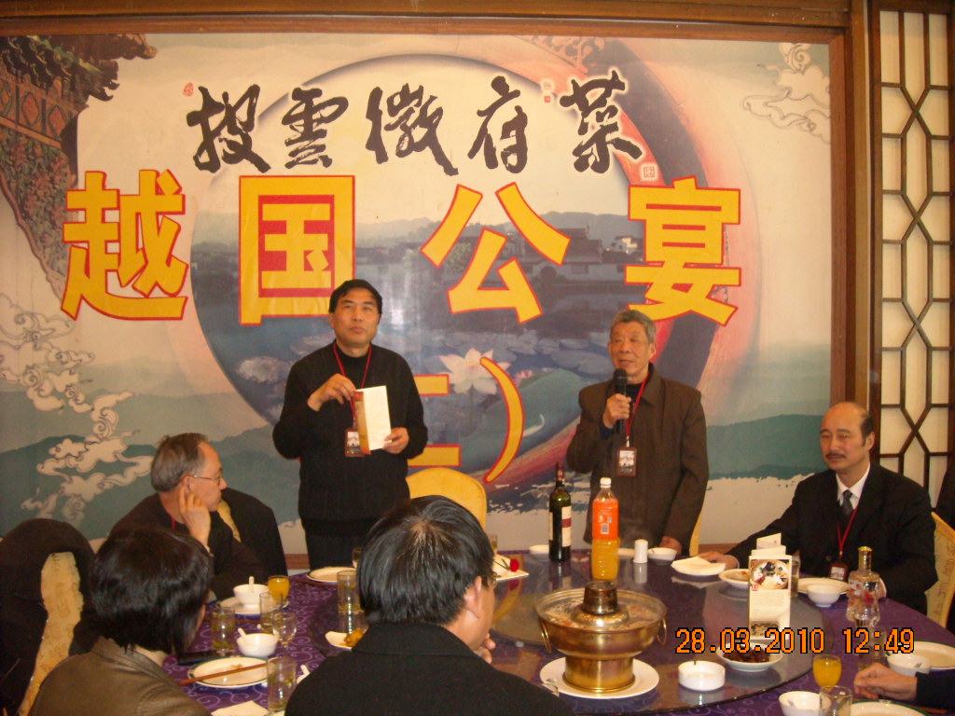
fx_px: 966
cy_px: 358
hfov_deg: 52.6
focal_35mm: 35
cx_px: 478
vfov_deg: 40.7
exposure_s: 1/30
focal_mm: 5.7
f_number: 2.8
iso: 400
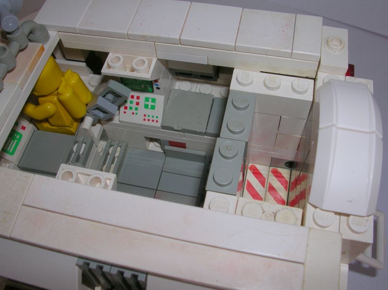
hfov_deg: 52.7
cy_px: 145
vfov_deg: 40.7
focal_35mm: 35
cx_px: 194
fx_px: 392
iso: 50
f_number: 5.6
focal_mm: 5.8
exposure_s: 1/60.1
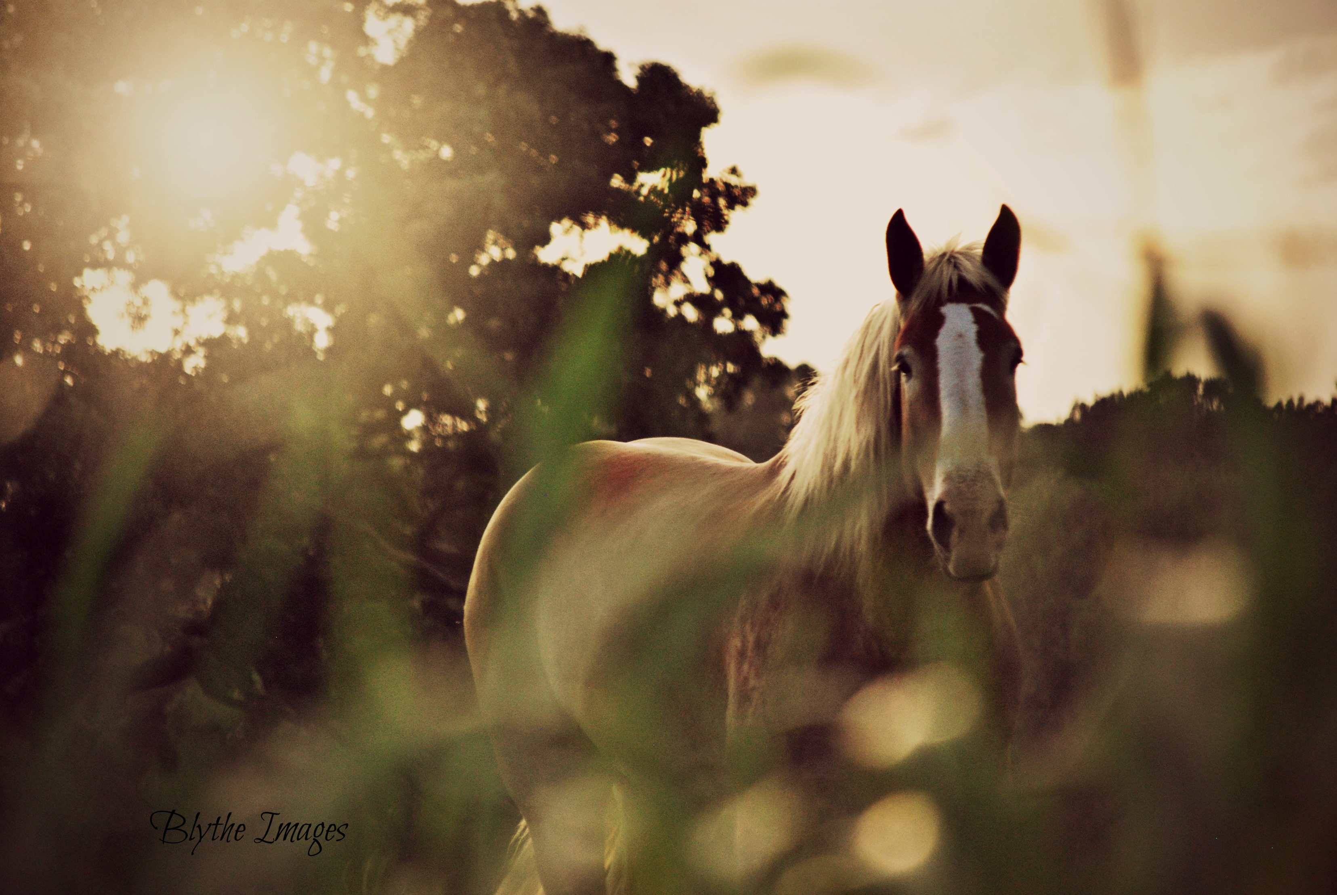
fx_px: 10040
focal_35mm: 270
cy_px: 448
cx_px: 668
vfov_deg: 5.1
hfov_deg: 7.6
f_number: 5.6
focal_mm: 180
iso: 800
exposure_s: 1/400
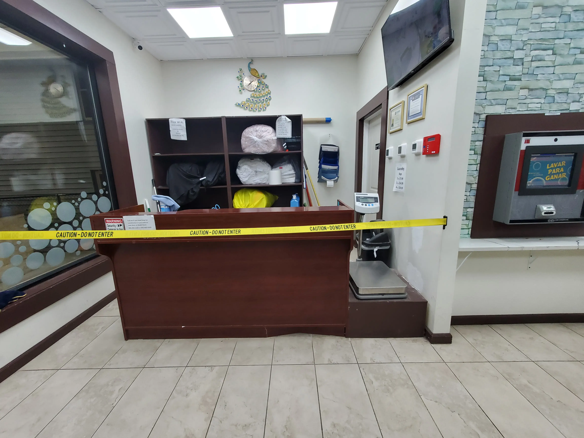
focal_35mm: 13
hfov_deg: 106.2
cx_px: 292
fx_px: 219
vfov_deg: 89.9
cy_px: 219
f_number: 2.2
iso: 160
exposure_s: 1/60
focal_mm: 1.8
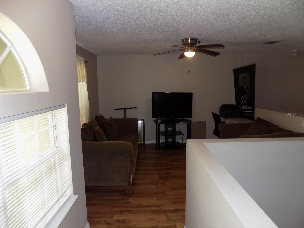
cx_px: 152
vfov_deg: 58.9
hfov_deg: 73.9
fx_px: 202
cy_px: 114
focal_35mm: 23
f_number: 3.1
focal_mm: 4
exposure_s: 1/30
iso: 200
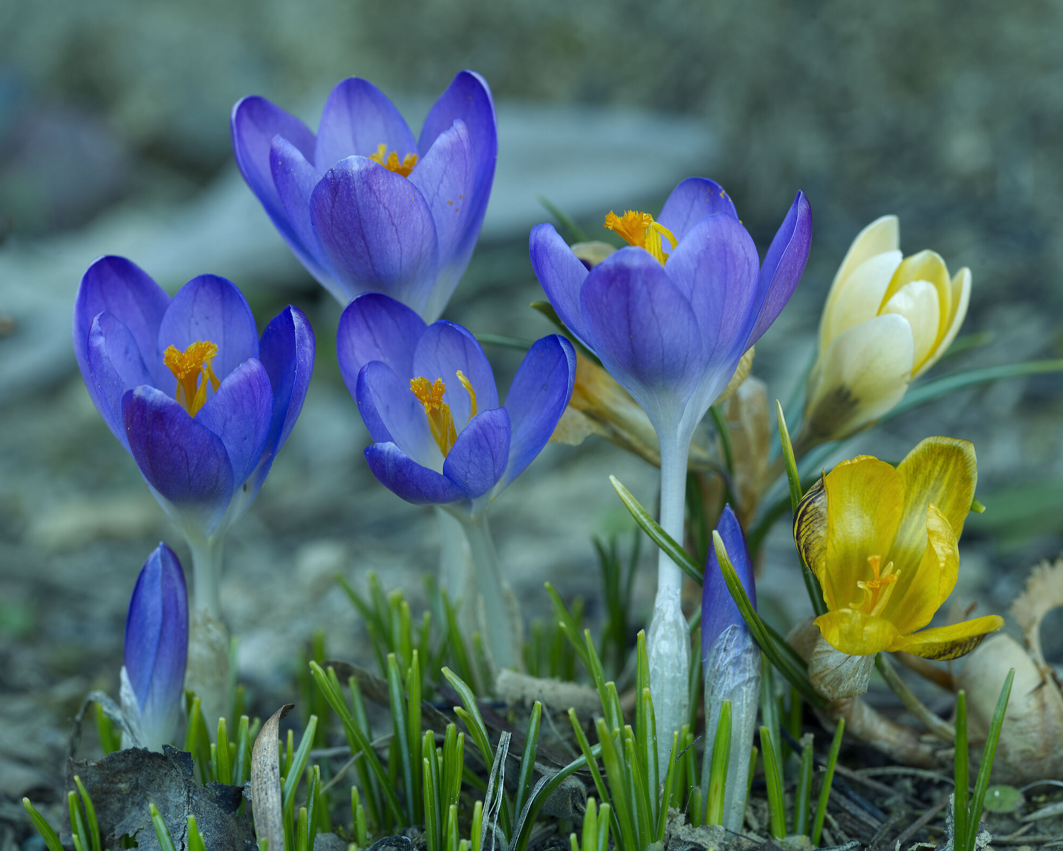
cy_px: 424
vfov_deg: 13.0
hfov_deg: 16.2
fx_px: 3744
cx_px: 541
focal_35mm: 119
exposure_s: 1/4
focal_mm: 105
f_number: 13
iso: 100
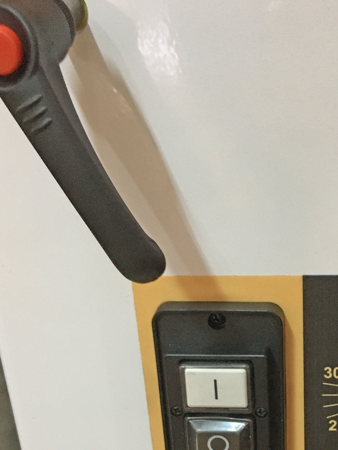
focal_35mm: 54
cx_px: 283
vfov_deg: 33.5
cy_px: 411
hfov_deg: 26.4
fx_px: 703
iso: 200
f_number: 2.2
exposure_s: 1/20
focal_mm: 4.15
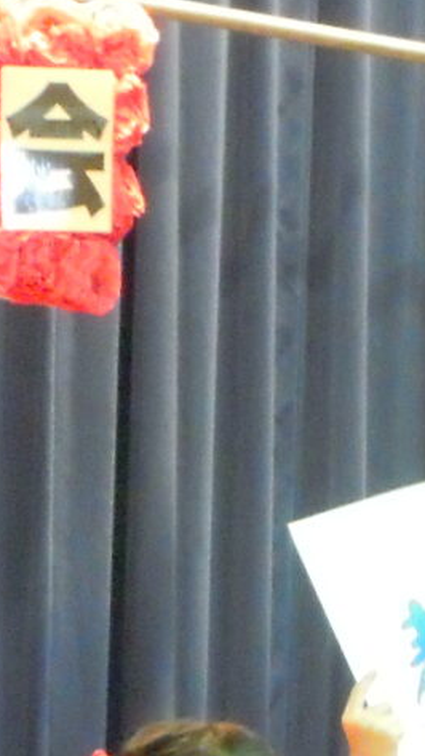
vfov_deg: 4.3
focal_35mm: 500
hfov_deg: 2.4
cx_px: 220
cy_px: 937
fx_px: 10019
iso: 800
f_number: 5.9
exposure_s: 1/5
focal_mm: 20.3
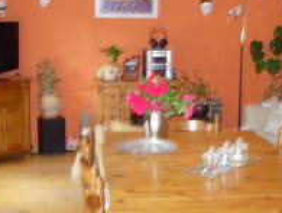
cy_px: 119
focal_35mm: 70
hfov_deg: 27.5
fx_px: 571
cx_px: 198
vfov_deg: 21.1
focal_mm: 7.8
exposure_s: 1/13.4
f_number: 2.8
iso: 173
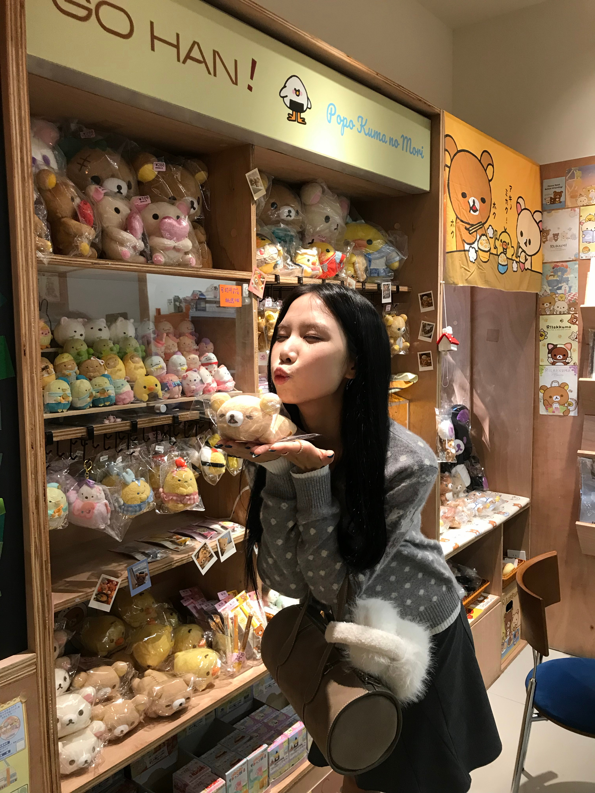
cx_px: 298
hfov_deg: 49.7
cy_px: 396
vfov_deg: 63.4
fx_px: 642
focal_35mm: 28
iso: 40
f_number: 1.8
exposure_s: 1/33
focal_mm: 3.99
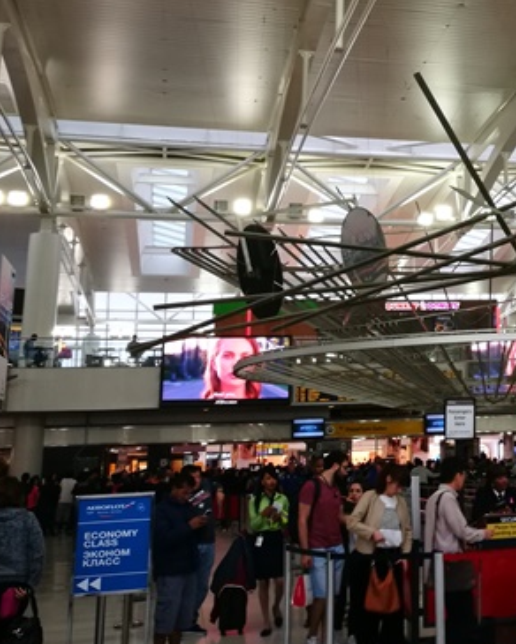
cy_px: 187
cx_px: 525
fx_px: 993
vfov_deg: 35.4
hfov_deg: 27.4
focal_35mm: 52
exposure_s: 1/40
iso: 200
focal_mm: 4.5
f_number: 2.2
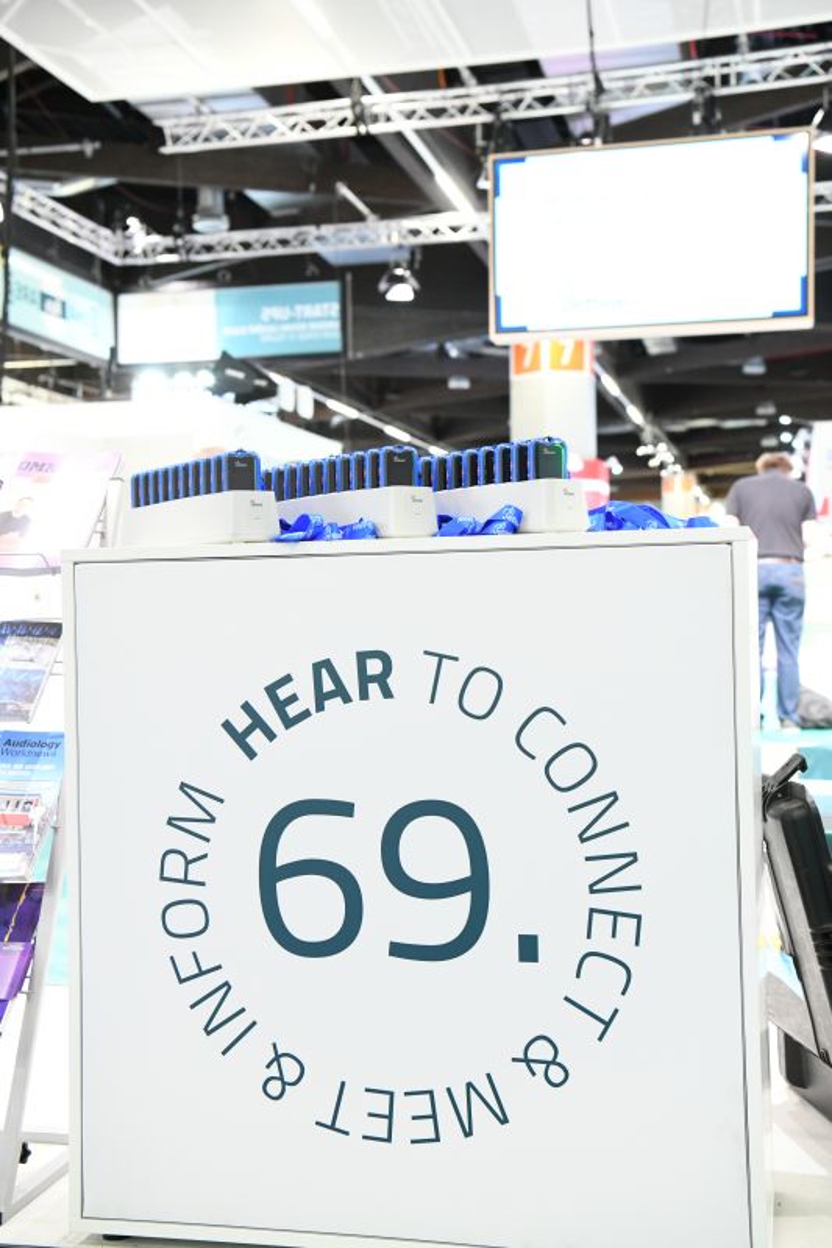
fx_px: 1561
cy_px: 624
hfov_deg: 29.9
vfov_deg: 43.6
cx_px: 416
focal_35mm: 45
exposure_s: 1/125
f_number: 4.5
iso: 4000
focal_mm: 45
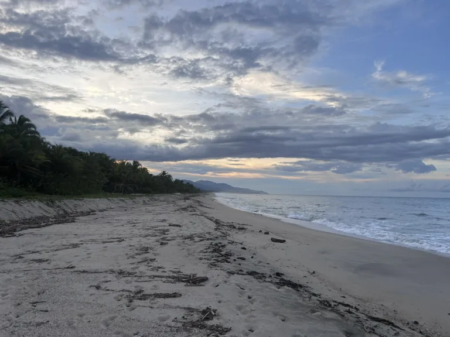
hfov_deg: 67.3
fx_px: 338
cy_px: 168
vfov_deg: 53.1
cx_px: 225
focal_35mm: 26
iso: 50
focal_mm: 5.7
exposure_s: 1/1009
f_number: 1.5
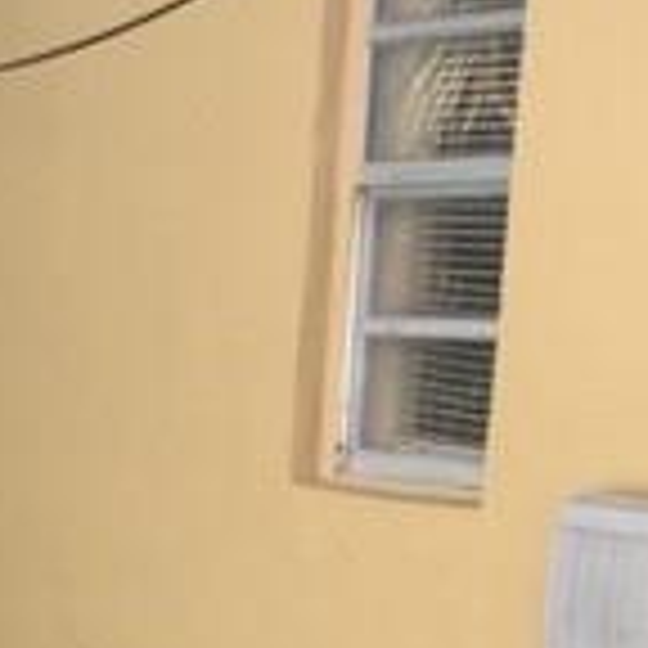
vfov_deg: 14.9
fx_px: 2414
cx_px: 256
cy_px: 742
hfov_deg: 15.3
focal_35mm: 114
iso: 32
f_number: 2.2
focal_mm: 4.15
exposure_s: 1/377
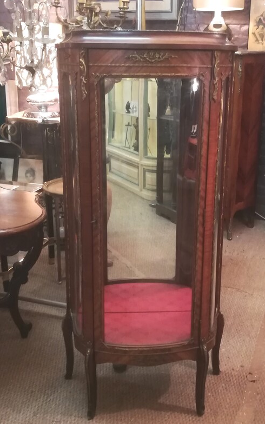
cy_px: 211
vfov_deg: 49.3
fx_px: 462
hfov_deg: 31.9
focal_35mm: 40
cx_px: 153
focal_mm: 3.83
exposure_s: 1/14.3
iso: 500
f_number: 2.2
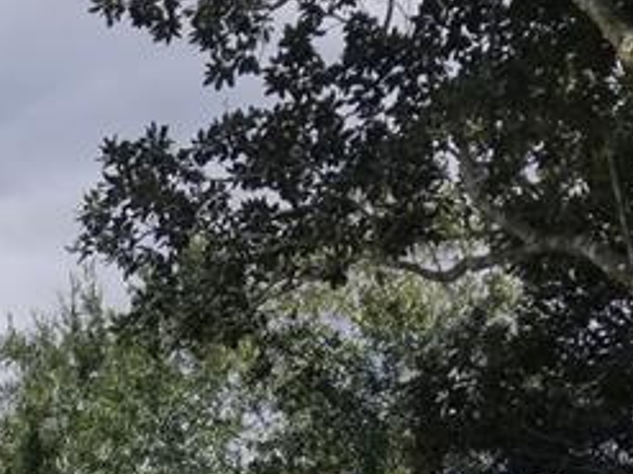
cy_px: 838
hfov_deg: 17.2
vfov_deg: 12.6
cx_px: -169
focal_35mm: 108
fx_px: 1974
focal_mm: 4.3
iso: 50
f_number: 1.7
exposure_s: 1/3040
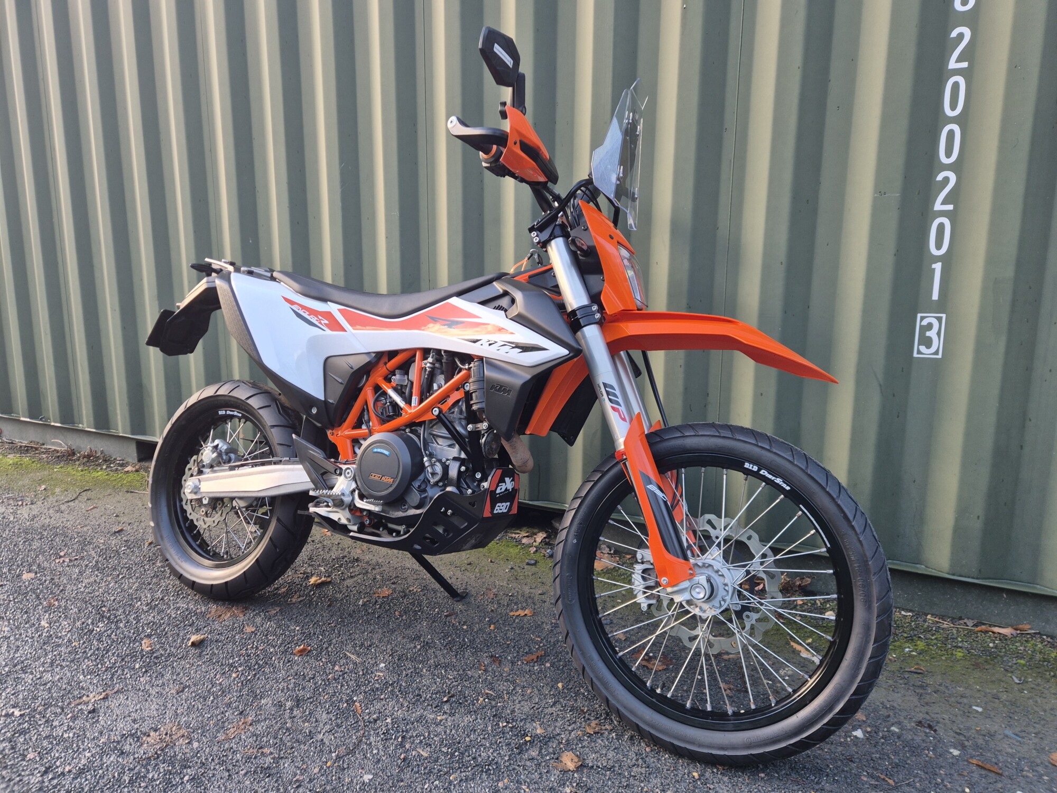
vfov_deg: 58.9
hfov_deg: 73.9
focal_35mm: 23
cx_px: 528
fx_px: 702
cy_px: 396
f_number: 1.8
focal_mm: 5.4
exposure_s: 1/180
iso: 64
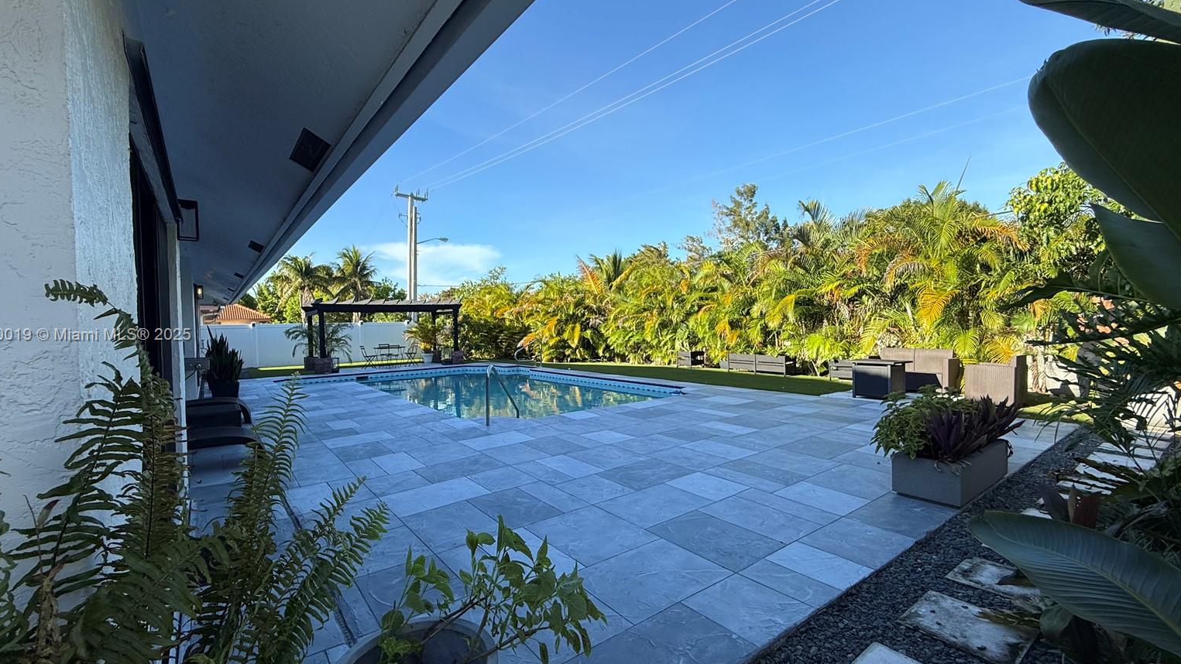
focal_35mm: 16
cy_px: 336
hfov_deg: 99.3
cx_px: 563
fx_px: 501
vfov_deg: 67.1
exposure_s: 1/1001
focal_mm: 2.22
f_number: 2.2
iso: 50
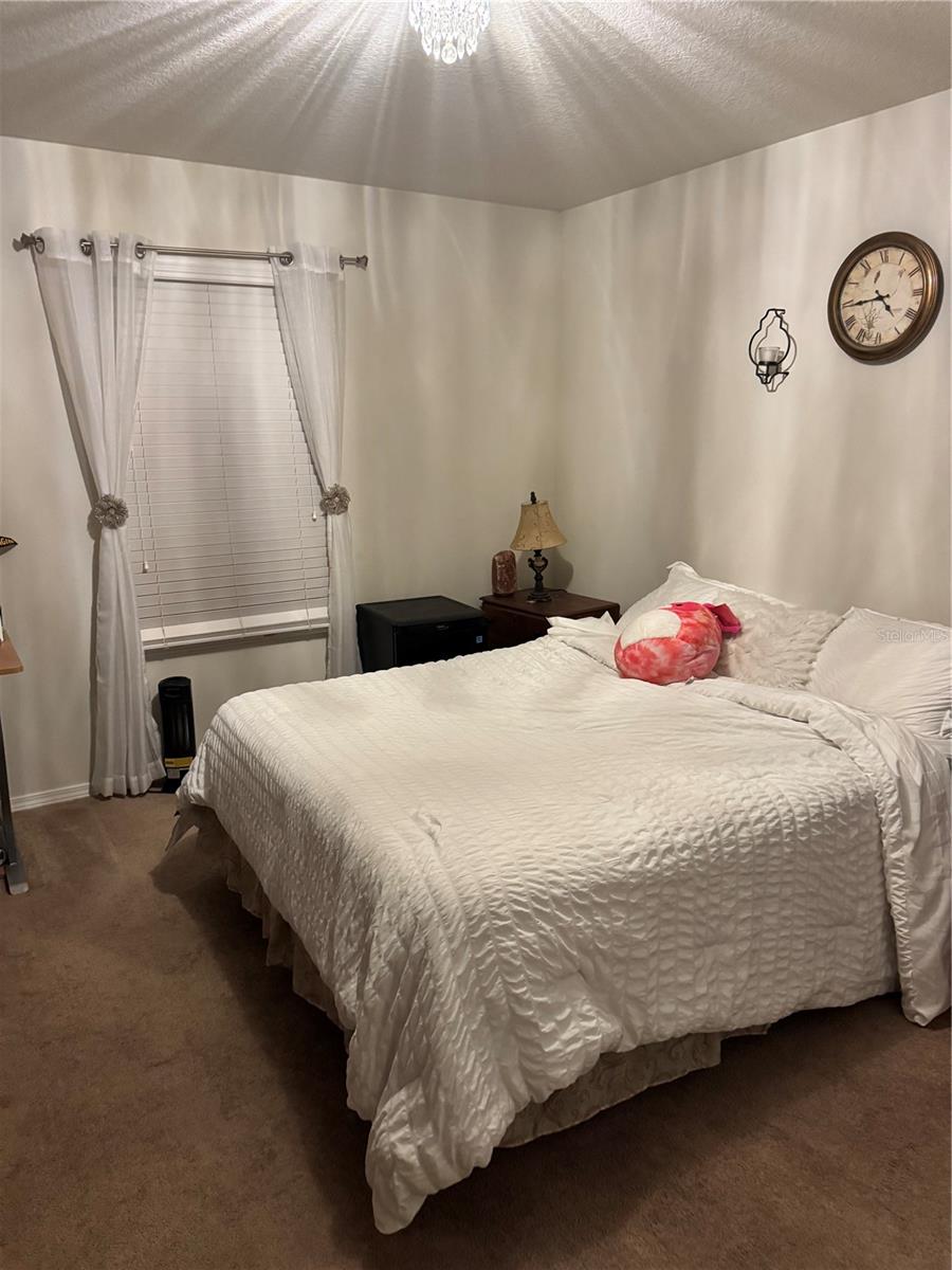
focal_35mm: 24
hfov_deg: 56.8
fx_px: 880
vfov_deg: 71.6
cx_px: 476
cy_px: 635
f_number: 1.78
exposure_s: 1/40
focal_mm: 6.76
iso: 800
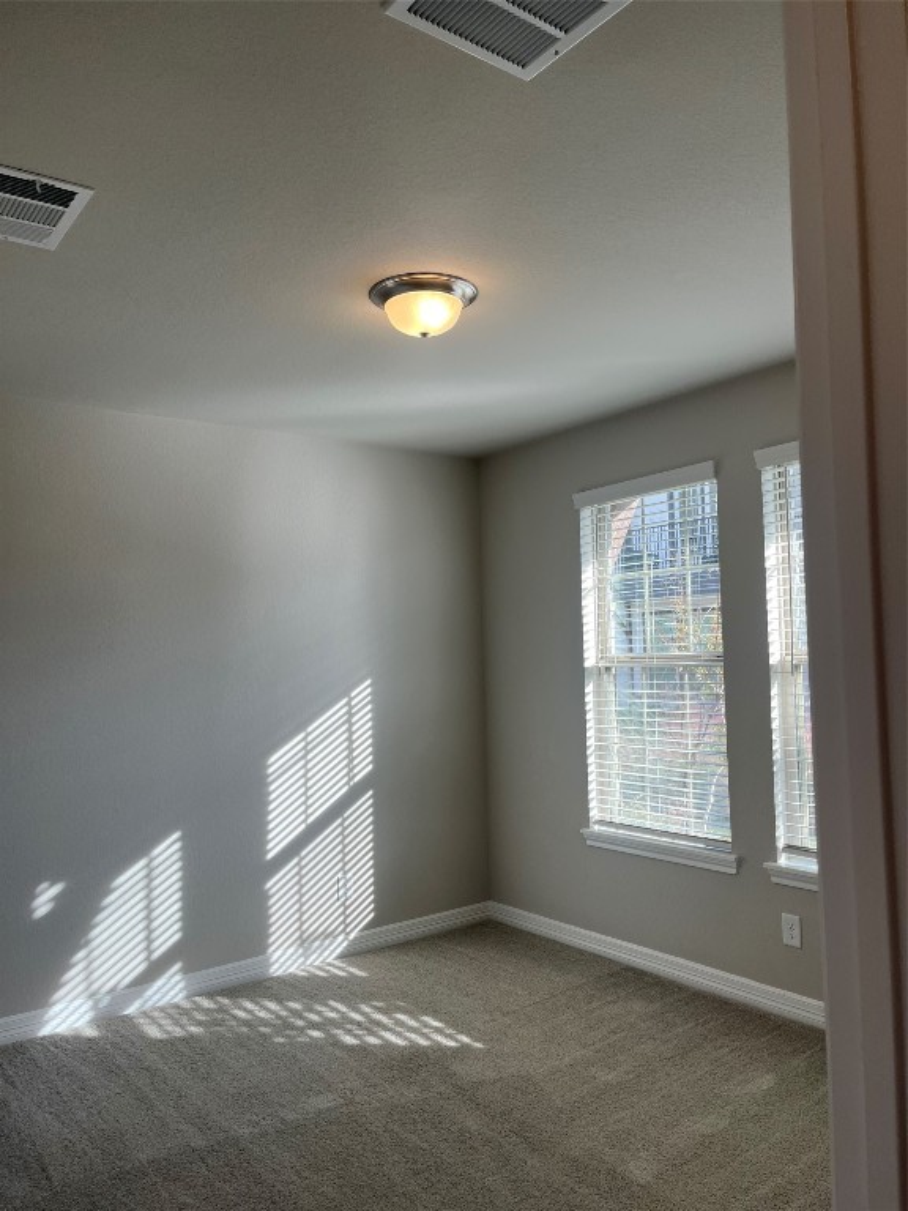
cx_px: 454
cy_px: 606
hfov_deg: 53.1
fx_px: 909
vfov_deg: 67.3
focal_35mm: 26
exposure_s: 1/189
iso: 40
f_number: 1.6
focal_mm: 5.1
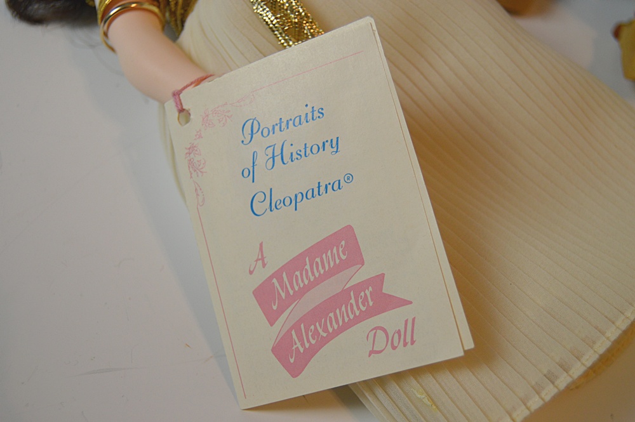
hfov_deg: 37.9
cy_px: 211
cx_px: 318
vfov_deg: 25.7
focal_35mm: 52
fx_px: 925
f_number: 4.5
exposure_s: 1/60
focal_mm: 35
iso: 500
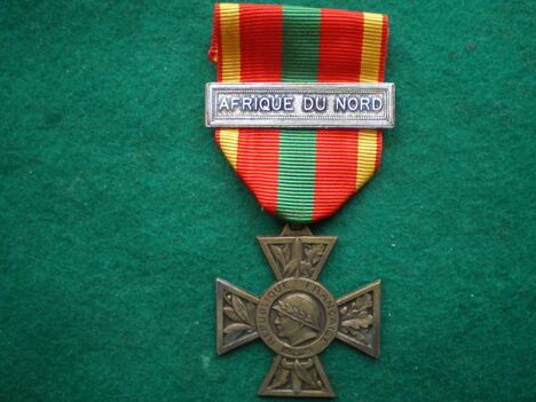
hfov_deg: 47.9
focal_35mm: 39
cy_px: 204
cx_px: 274
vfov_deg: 36.8
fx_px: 604
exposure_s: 1/50
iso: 200
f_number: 3.1
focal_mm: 6.3
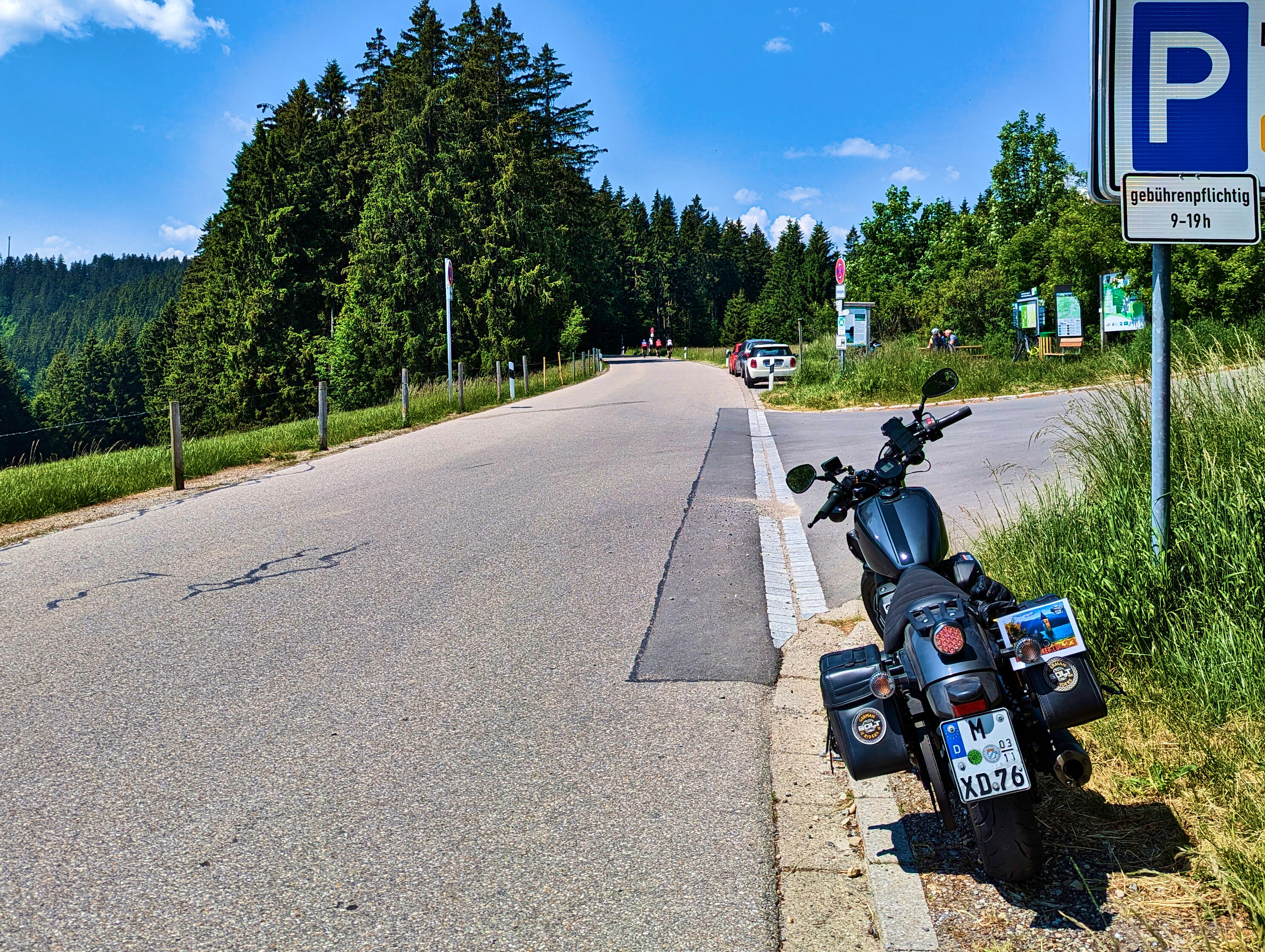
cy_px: 324
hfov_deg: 55.2
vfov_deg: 42.5
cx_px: 675
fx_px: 1208
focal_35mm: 33
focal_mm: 6.81
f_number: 1.85
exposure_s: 1/2410
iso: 46
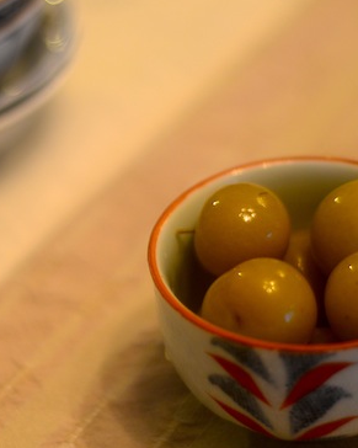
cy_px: 200
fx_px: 1537
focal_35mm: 116
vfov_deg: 16.6
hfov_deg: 13.3
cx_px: 127
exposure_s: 1/60
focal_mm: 50
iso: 400
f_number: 1.8
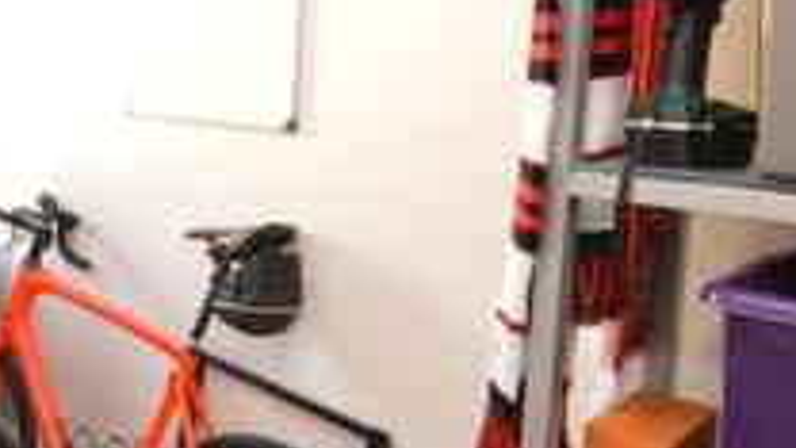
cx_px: 188
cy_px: 167
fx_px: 760
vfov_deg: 32.7
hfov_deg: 52.6
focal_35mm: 36
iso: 1800
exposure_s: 1/60
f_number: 3.5
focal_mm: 10
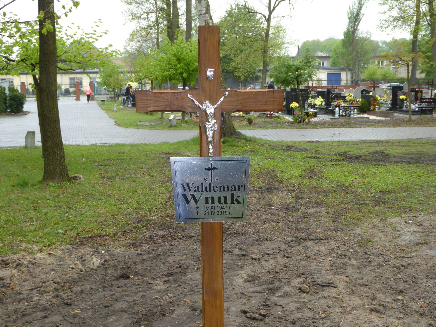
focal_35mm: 50
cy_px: 164
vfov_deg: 29.1
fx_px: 630
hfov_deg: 38.2
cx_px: 218
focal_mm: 9
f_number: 4.1
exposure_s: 1/60
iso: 100
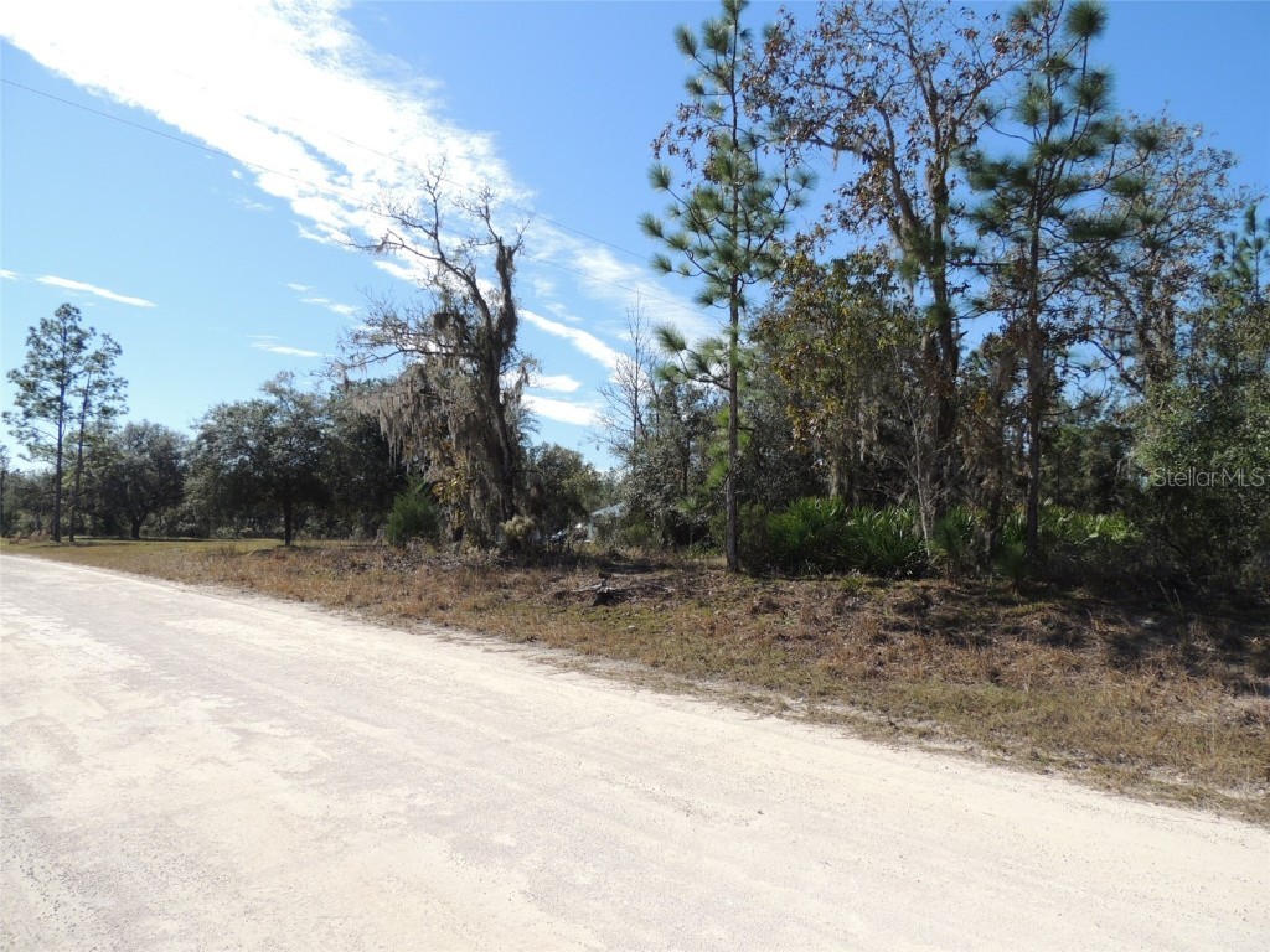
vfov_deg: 56.8
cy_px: 476
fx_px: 881
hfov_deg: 71.6
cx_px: 635
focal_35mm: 24
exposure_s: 1/1600
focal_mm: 4.3
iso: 100
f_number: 3
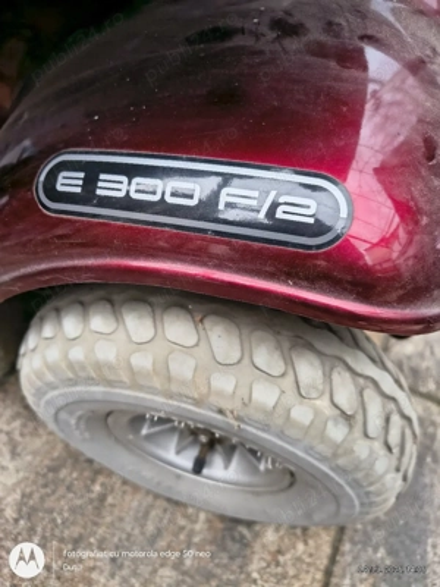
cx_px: 220
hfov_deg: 58.9
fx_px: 390
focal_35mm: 23
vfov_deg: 73.9
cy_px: 294
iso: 100
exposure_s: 1/101
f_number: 1.8
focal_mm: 5.56
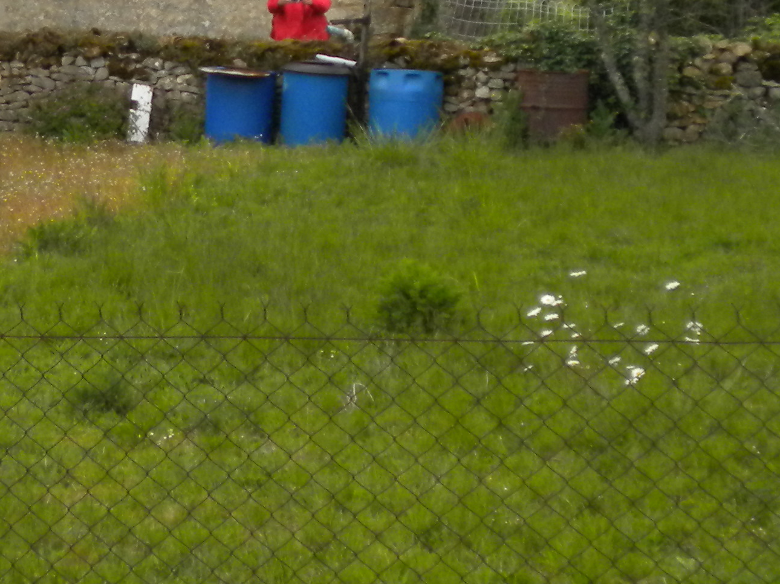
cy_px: 57
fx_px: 2230
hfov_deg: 19.8
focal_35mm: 99
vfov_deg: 14.8
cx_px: 241
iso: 202
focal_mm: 6.3
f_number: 3.1
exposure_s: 1/569
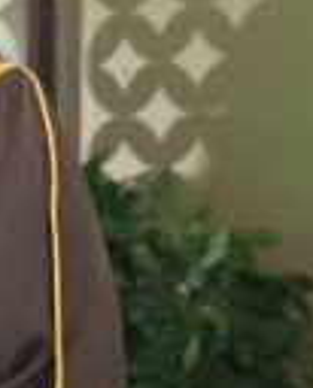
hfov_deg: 3.3
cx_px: -410
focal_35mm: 461
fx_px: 5319
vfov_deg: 4.2
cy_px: 159
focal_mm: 105
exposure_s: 1/250
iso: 10000
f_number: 10
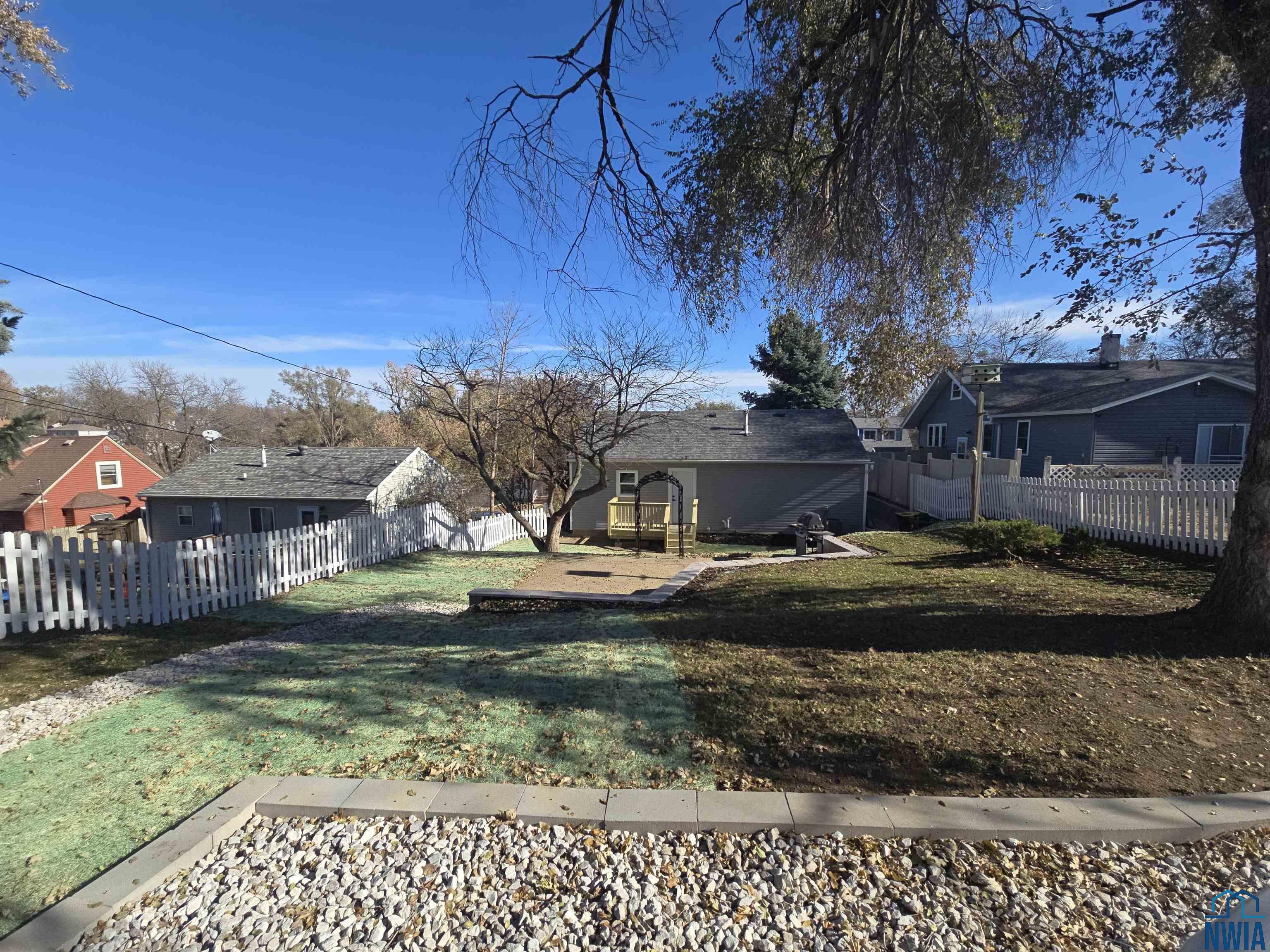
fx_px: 477
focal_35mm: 13
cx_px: 635
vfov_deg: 89.9
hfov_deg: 106.2
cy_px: 476
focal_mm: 2.2
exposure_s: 1/1849
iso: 50
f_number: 2.2
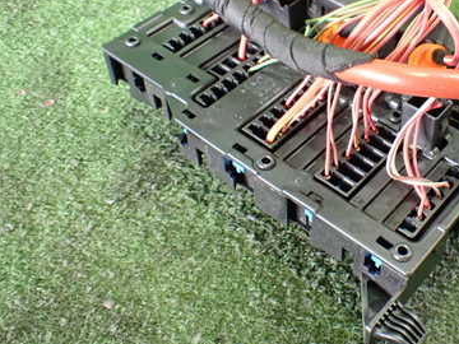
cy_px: 110
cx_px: 360
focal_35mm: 50
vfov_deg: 28.9
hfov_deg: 37.0
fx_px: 663
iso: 800
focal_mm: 5.4
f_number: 2.3
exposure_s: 1/40
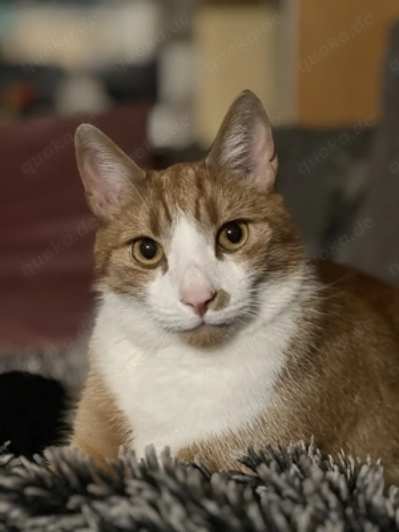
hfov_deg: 19.1
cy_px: 266
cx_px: 200
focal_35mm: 77
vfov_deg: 25.3
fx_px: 1183
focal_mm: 9
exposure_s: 1/15
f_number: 2.8
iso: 1000
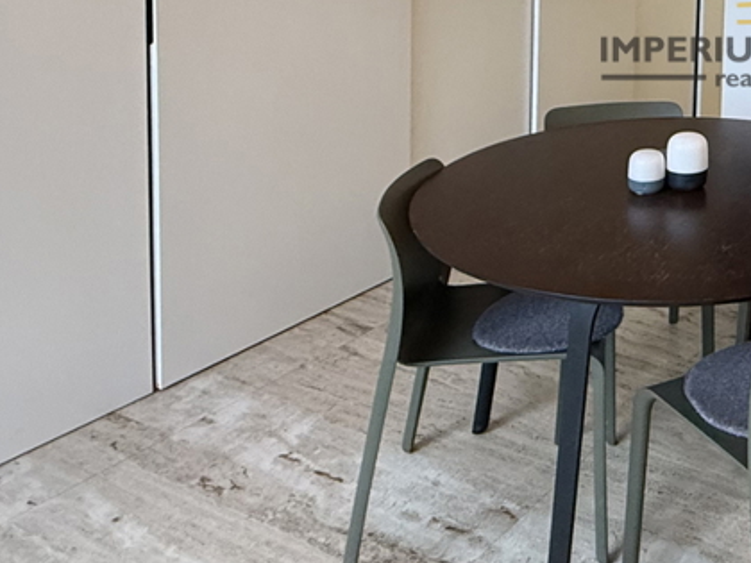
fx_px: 868
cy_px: -43
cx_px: 824
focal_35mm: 40
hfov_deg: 38.7
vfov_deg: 32.1
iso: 320
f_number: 2.2
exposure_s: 1/50
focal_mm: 2.22
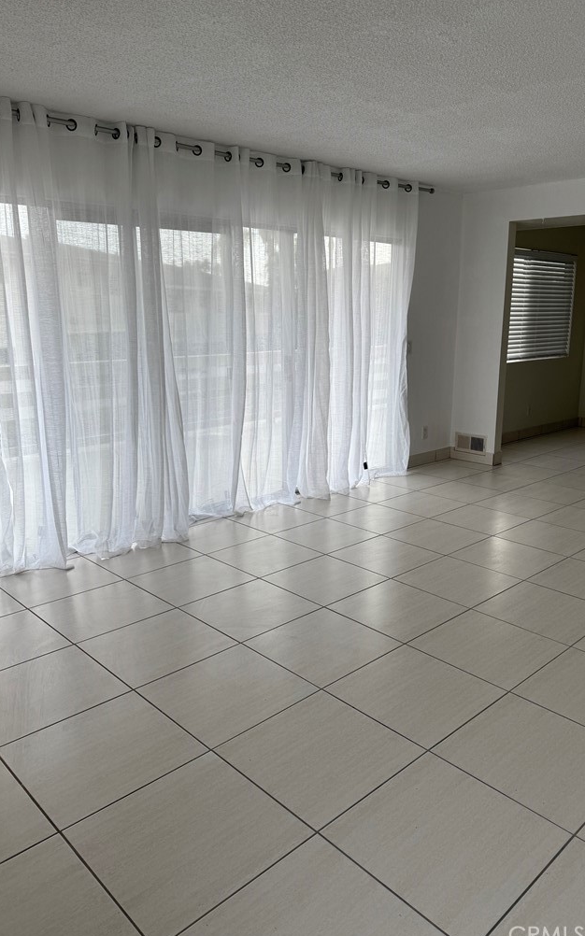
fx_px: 663
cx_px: 338
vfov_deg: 70.4
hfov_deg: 47.4
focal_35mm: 26
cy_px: 470
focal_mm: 6.76
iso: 80
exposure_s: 1/654
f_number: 1.78
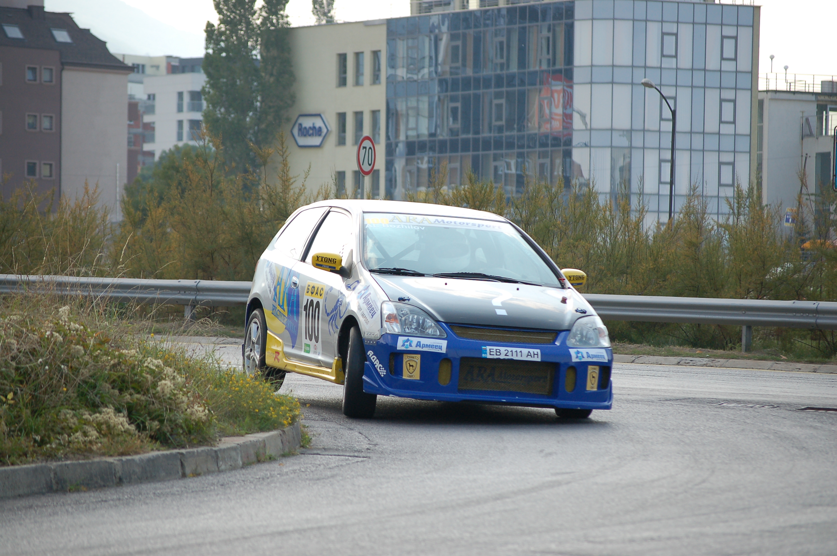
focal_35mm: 174
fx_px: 4042
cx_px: 418
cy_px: 278
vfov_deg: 7.9
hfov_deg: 11.8
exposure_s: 1/800
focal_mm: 116
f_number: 4.8
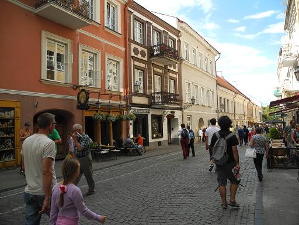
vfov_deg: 49.7
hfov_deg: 63.4
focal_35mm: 28
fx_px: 242
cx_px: 150
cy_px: 112
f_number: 2.8
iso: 100
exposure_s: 1/500
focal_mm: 6
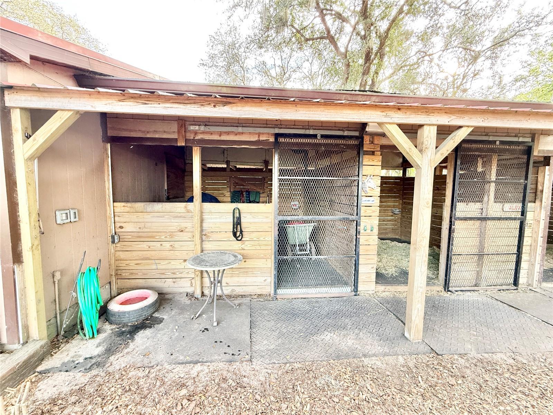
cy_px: 208
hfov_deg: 102.1
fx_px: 224
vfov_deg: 85.7
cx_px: 276
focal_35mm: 14
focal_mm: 2.22
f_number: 2.2
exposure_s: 1/99
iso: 200
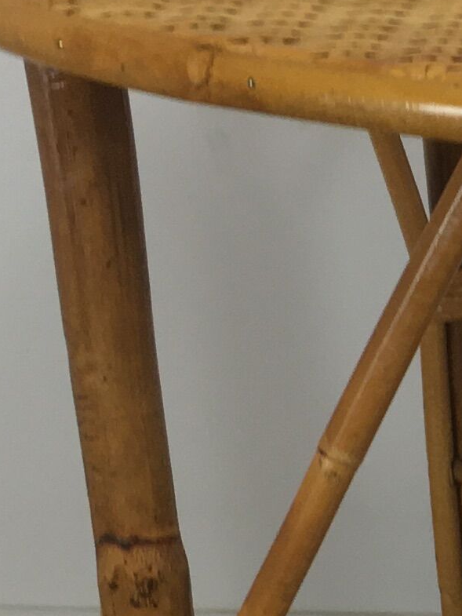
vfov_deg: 12.9
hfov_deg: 9.2
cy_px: 717
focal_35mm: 149
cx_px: 1006
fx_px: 2651
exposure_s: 1/33
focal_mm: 4.15
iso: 40
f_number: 2.2
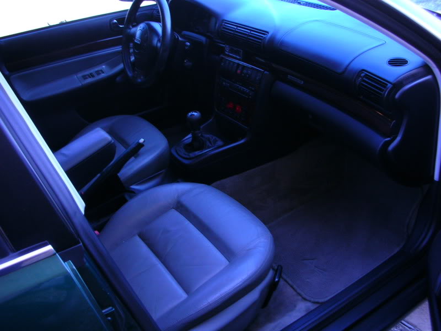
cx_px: 220
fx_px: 446
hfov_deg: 52.6
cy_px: 166
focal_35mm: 35
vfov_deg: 40.7
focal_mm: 5.8
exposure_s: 1/65.1
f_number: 3
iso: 100
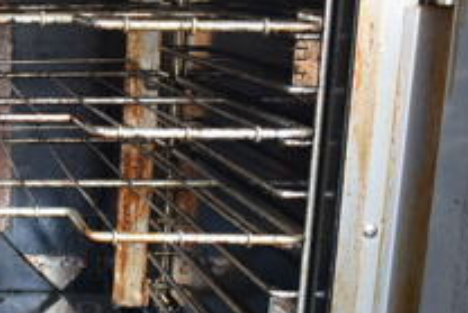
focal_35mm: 79
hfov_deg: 23.0
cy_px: 223
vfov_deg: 17.2
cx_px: -128
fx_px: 1028
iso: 280
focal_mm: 18
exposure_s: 1/30
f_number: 3.5
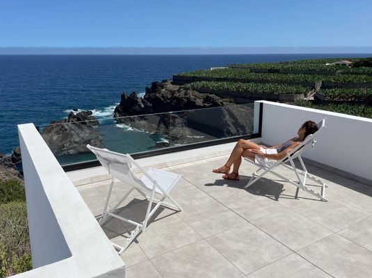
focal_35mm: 29
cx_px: 176
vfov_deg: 48.1
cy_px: 123
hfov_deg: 61.6
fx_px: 312
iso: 32
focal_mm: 4.2
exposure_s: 1/8403
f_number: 1.6
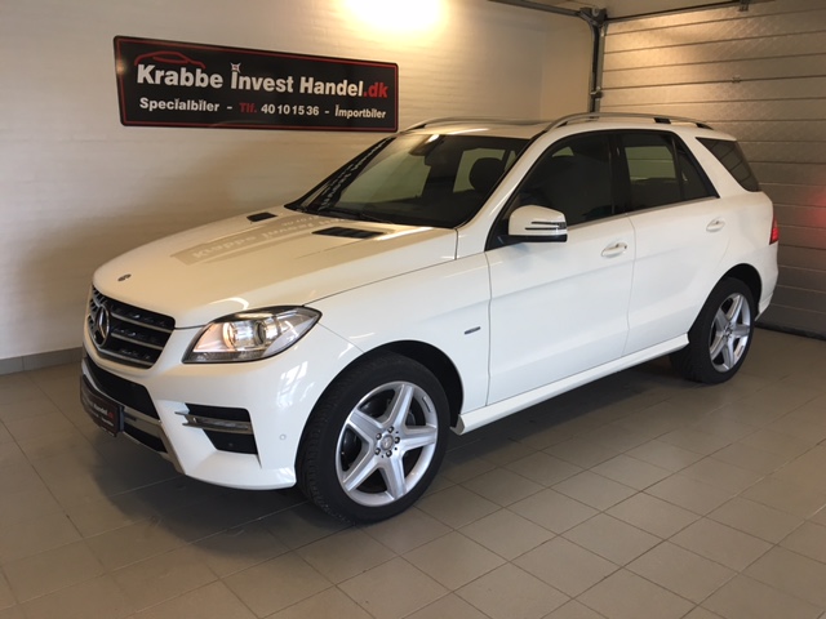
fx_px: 692
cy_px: 310
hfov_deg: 61.7
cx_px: 413
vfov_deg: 48.2
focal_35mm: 29
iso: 32
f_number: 2.2
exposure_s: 1/33
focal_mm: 4.15
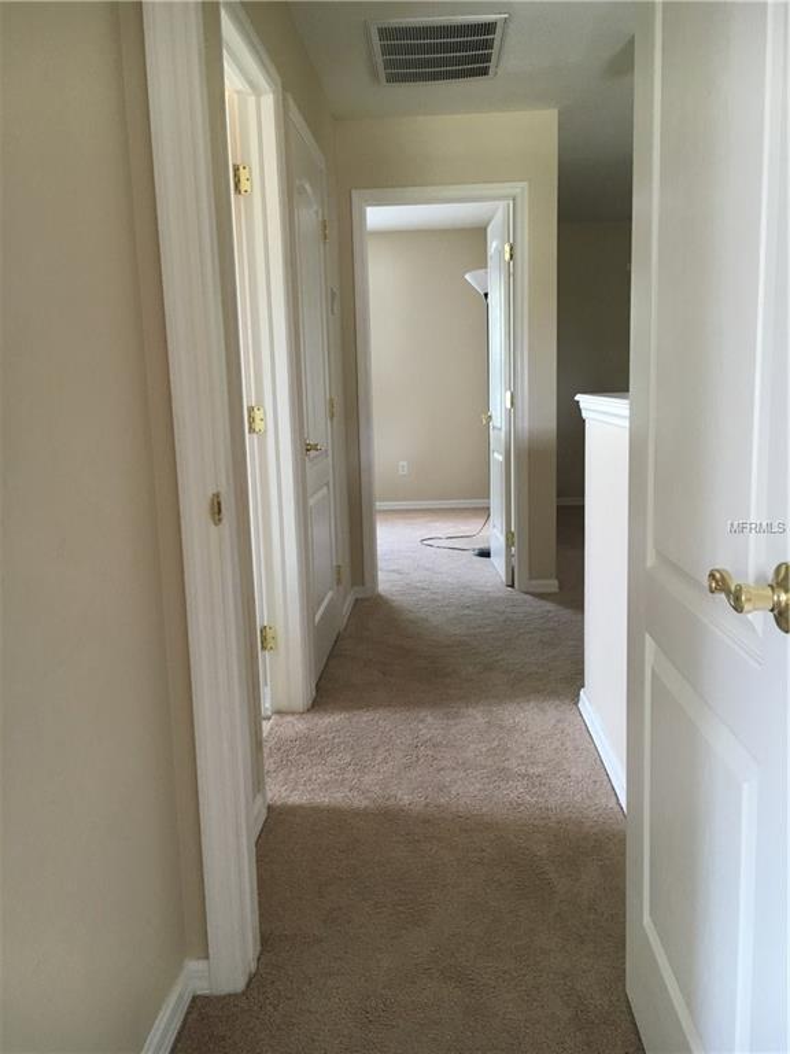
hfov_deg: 48.2
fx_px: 882
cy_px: 527
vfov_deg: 61.7
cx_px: 395
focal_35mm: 29
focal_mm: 4.15
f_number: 2.2
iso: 100
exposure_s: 1/30
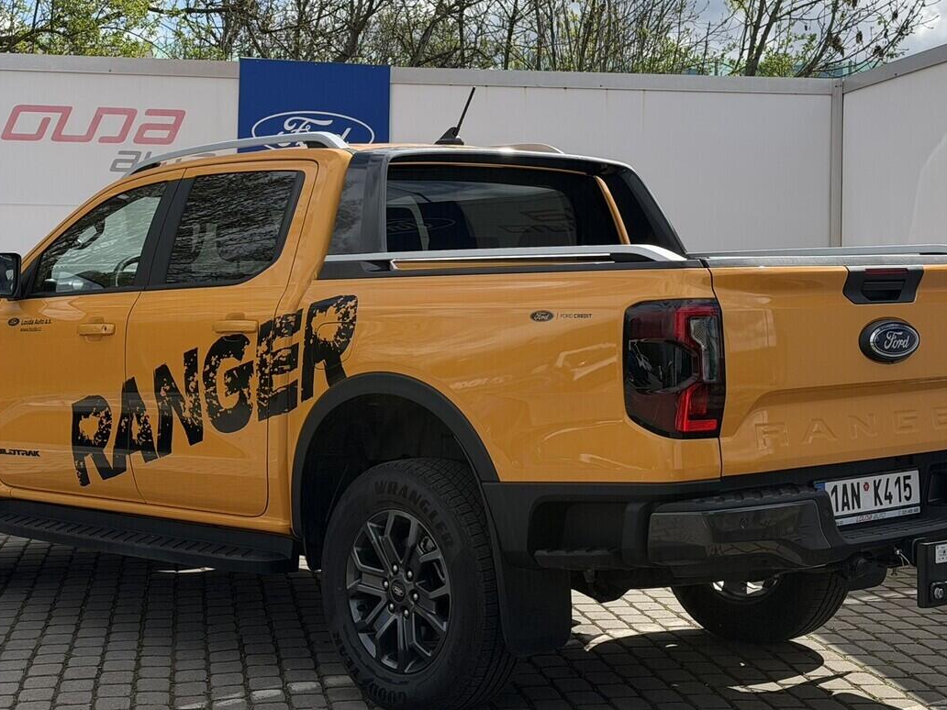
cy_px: 274
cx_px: 446
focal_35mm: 67
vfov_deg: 21.9
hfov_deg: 29.0
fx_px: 1833
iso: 64
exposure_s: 1/6024
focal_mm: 6.76
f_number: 1.78
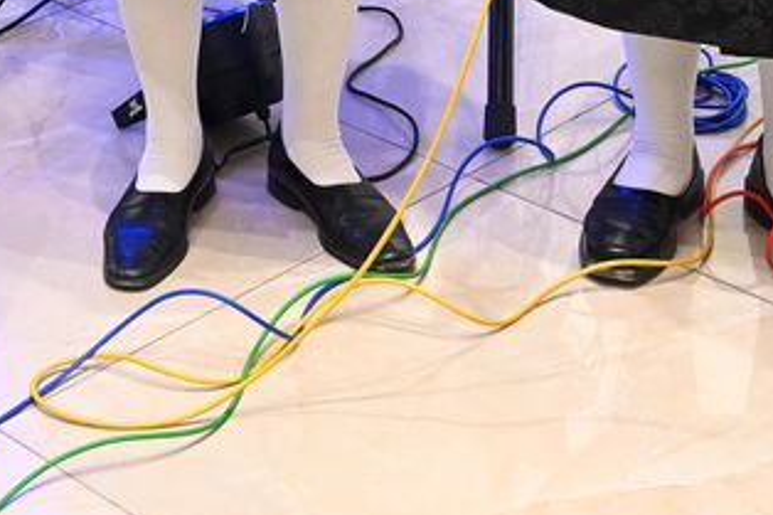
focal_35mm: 107
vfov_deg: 11.3
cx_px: 194
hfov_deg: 19.0
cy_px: -585
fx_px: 2296
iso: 2500
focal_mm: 24
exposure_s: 1/125
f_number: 4.5
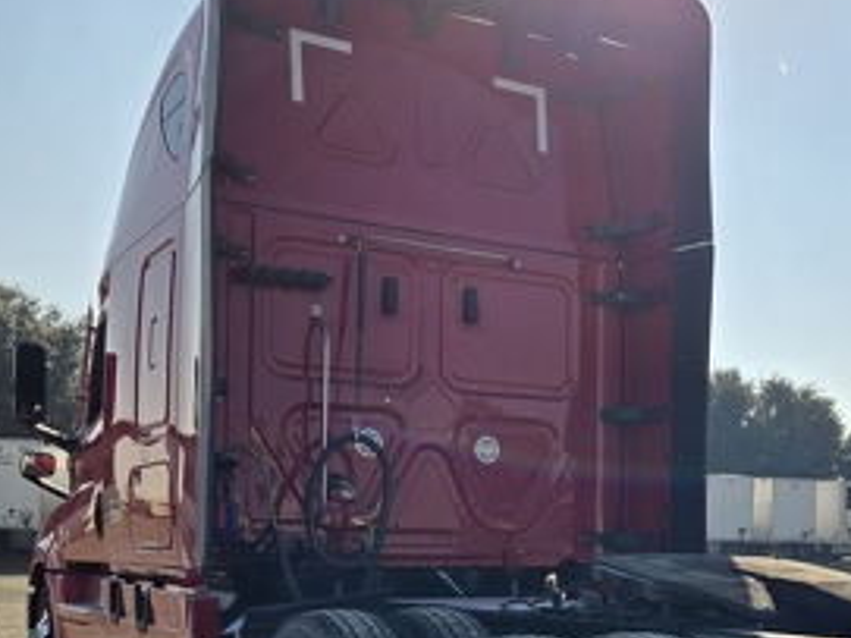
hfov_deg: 37.1
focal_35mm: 51
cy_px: 506
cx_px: 565
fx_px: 1253
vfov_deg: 28.0
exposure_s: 1/3618
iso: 25
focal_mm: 5.4
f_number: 1.8
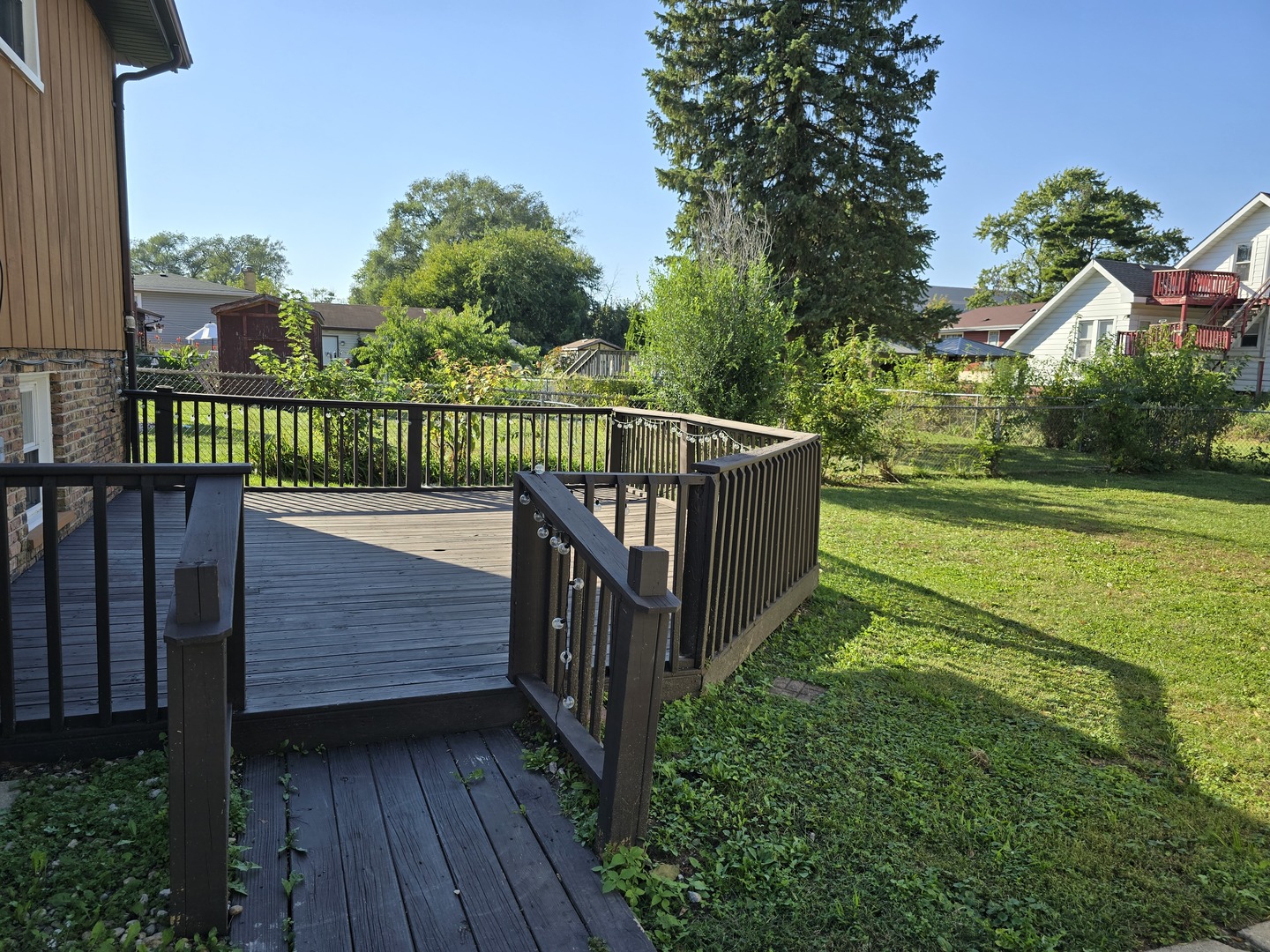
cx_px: 635
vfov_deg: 58.9
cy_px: 476
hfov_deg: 73.9
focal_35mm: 23
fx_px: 844
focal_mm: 6.3
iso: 12
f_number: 1.7
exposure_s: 1/645
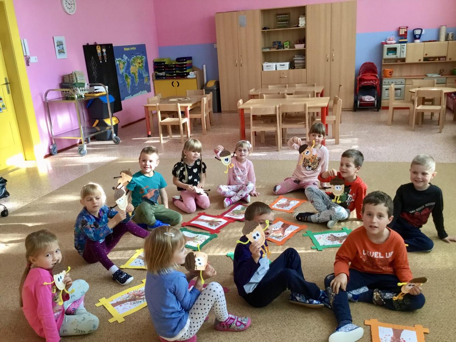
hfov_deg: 58.3
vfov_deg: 45.5
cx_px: 228
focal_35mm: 31
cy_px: 171
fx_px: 408
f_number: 2.4
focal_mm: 3.3
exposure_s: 1/33
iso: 50
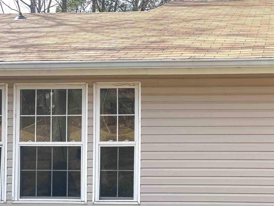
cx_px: 251
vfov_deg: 26.1
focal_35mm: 56
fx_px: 443
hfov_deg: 32.5
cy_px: 120
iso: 50
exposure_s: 1/1543
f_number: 1.6
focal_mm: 5.96
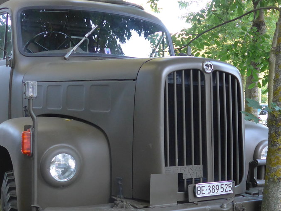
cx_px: 143
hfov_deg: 36.8
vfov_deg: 27.9
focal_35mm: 52
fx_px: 422
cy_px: 132
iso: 640
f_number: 2
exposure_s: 1/125
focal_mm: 6
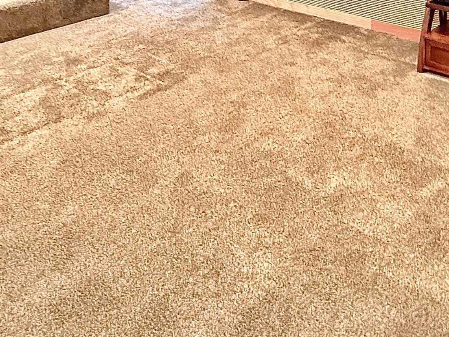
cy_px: -107
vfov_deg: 29.3
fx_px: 506
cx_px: 216
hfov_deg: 47.9
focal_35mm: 39
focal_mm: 2.22
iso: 1250
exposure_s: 1/40
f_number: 2.2
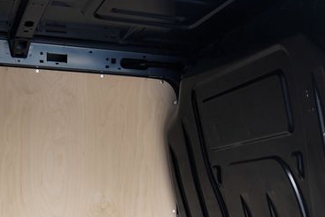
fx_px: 605
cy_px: 292
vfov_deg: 18.7
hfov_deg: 29.6
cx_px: 246
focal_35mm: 67
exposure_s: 1/60
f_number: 4
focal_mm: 24
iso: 320
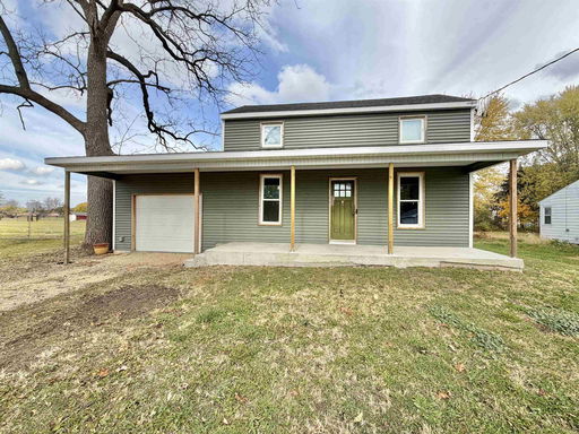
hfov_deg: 102.1
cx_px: 290
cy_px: 217
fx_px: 234
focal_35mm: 14
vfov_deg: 85.7
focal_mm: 2.22
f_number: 2.2
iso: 32
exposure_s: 1/770
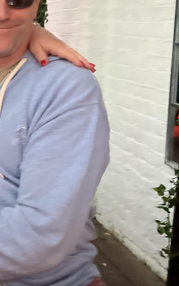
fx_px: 515
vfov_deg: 30.8
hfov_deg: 18.0
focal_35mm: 66
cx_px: -72
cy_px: 90
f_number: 1.5
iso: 500
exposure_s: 1/25
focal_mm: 5.7
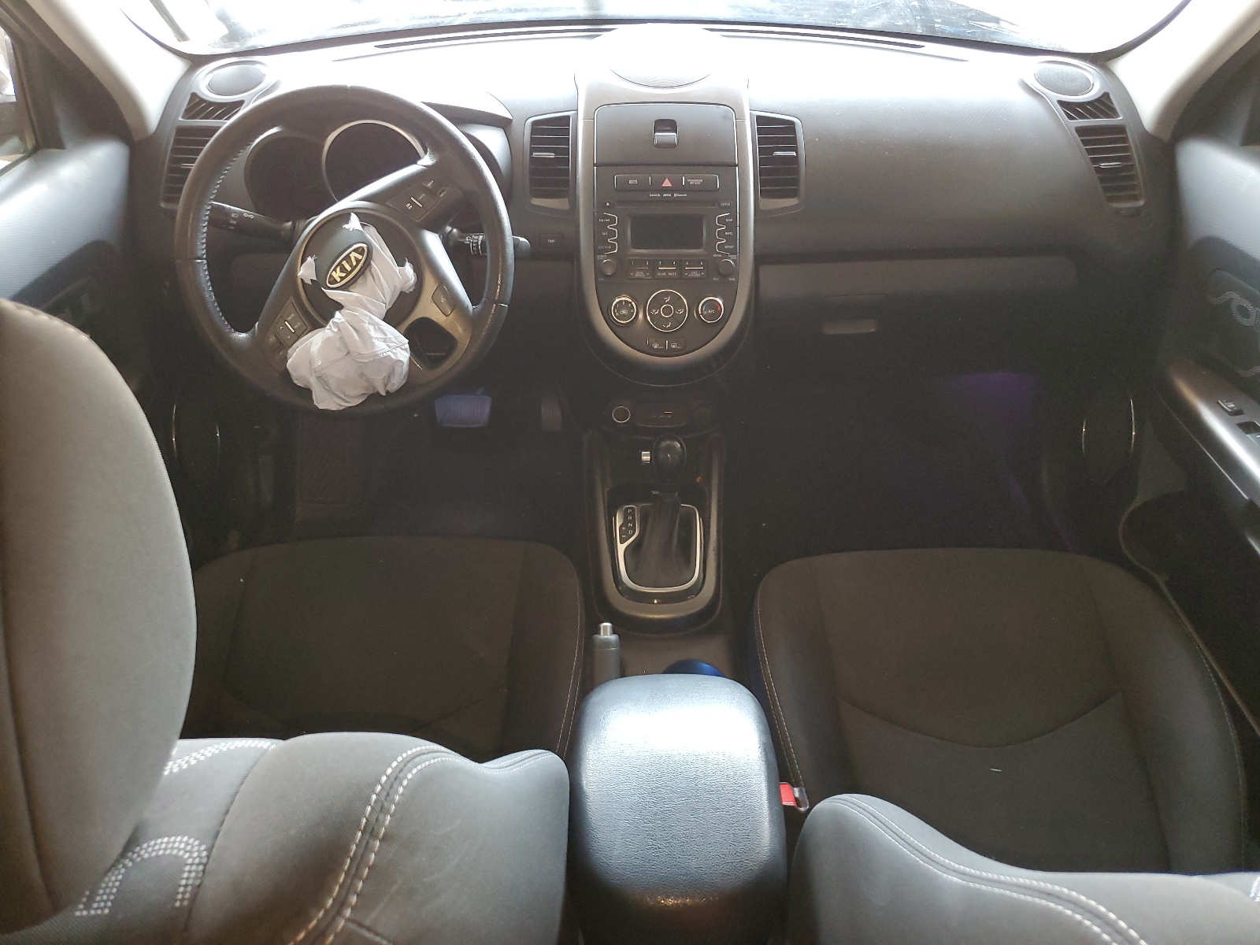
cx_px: 630
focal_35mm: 26
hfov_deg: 67.3
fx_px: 946
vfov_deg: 53.1
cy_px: 472
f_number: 1.5
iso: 204
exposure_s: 1/60.2
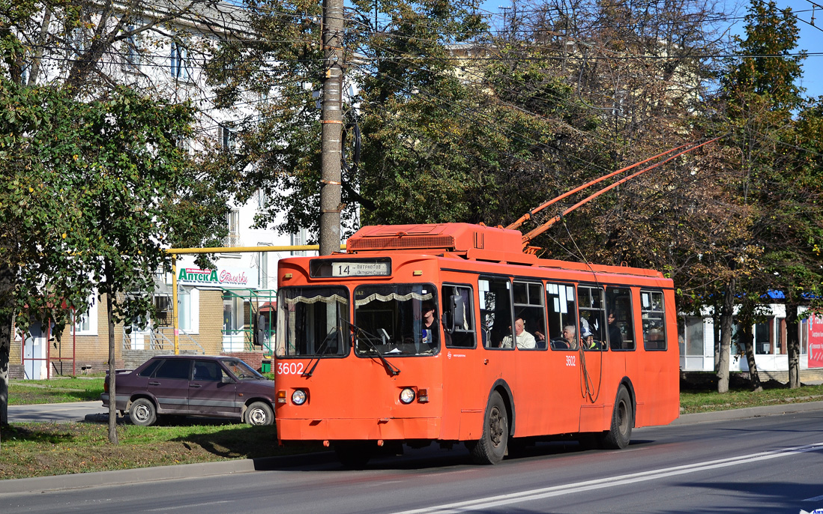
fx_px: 2624
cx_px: 395
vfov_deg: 11.2
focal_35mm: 117
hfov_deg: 17.8
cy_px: 248
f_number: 4.5
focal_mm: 70
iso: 100
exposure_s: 1/800
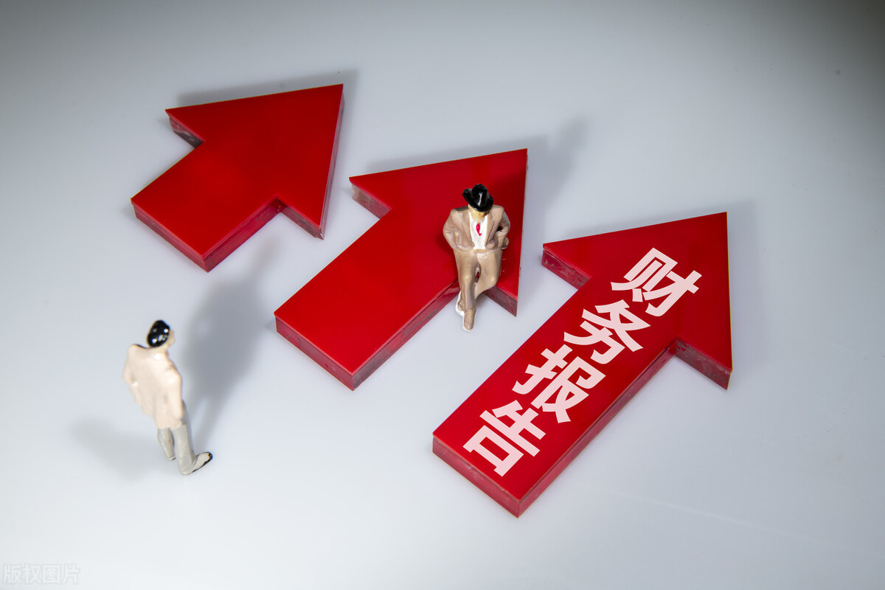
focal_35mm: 62
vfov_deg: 21.9
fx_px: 1524
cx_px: 442
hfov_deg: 32.4
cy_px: 295
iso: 160
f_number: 13
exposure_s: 1/125
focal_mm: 62
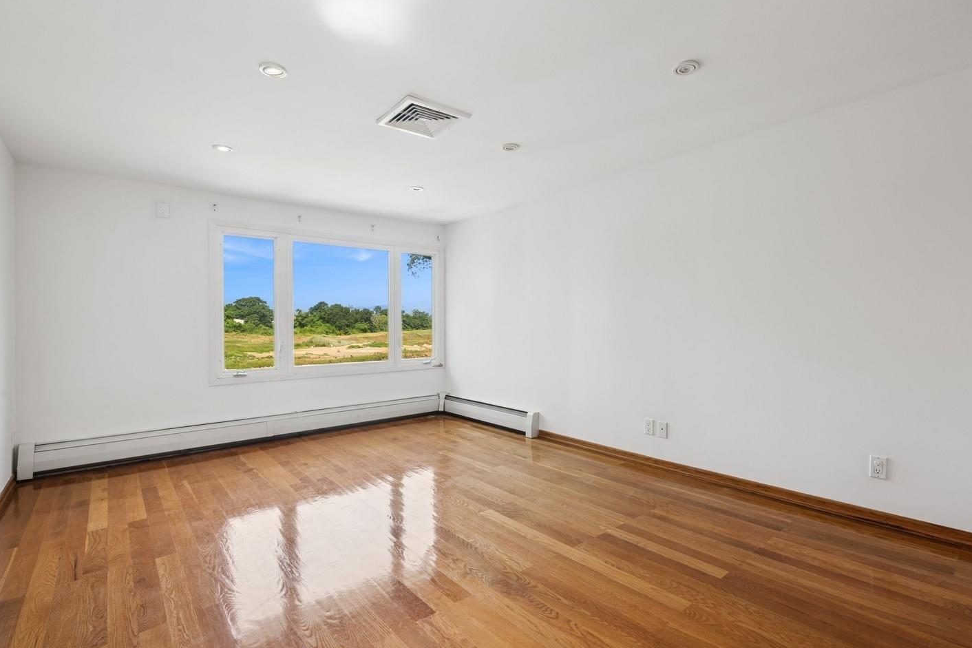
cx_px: 511
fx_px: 459
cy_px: 315
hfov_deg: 93.2
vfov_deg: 70.4
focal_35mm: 17
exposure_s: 1/10
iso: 100
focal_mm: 15
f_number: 11
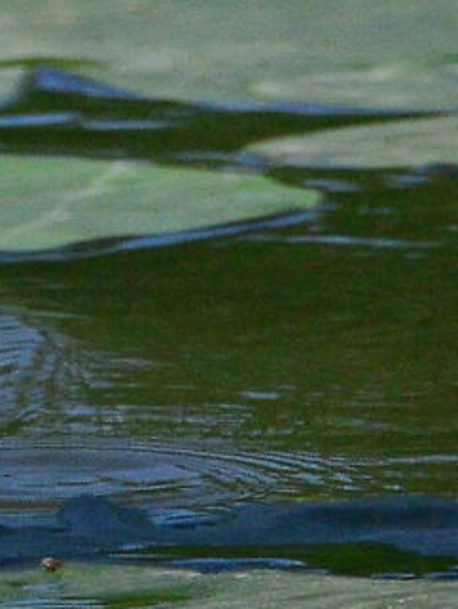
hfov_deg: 0.3
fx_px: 92511
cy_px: -13
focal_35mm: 5251
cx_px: -1223
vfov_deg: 0.4
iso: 800
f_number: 6.3
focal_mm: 490
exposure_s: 1/4000
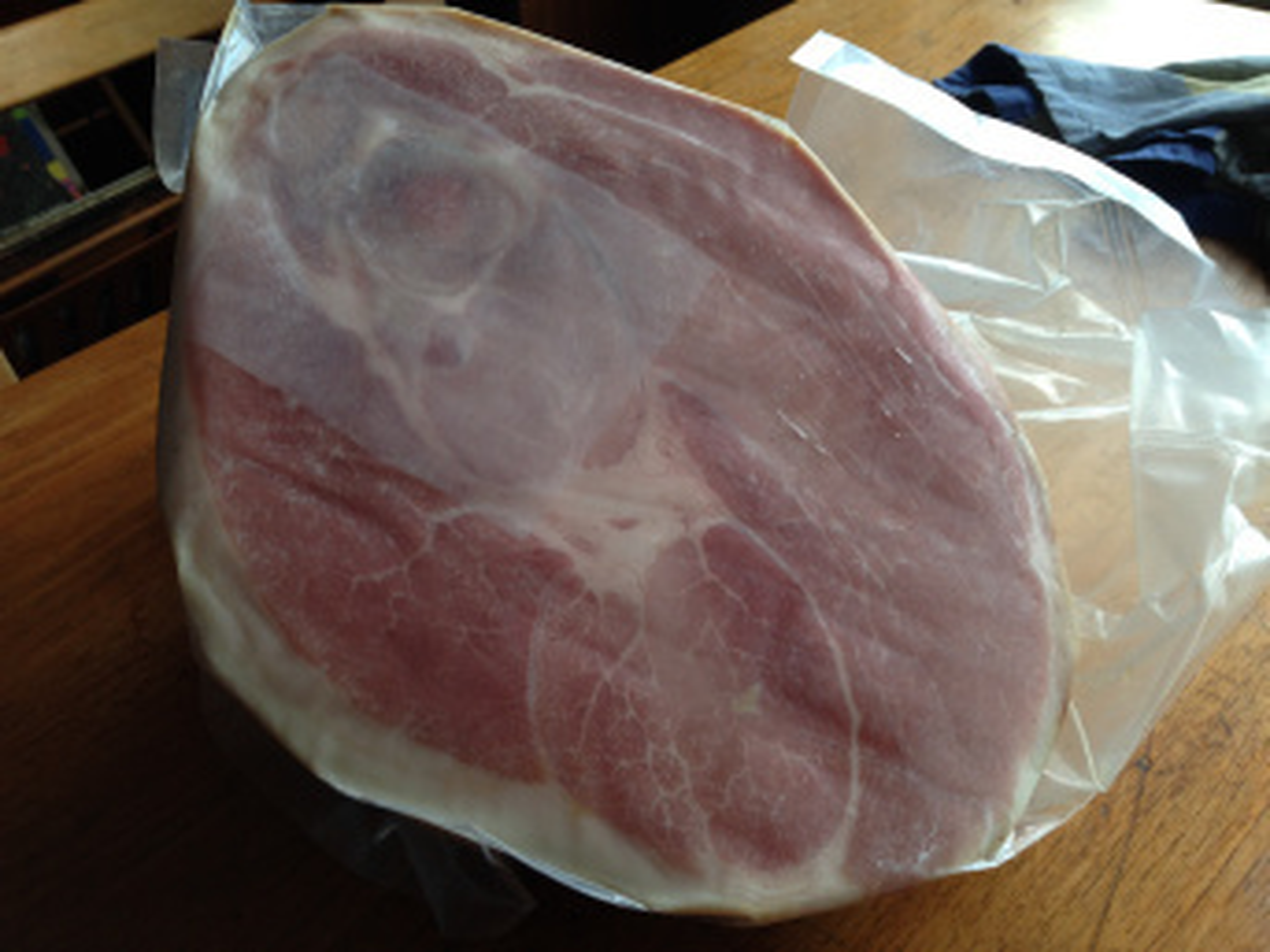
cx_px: 635
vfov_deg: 42.9
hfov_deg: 55.4
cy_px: 476
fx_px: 1210
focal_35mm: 33
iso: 50
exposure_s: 1/30
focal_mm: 4.12
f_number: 2.4
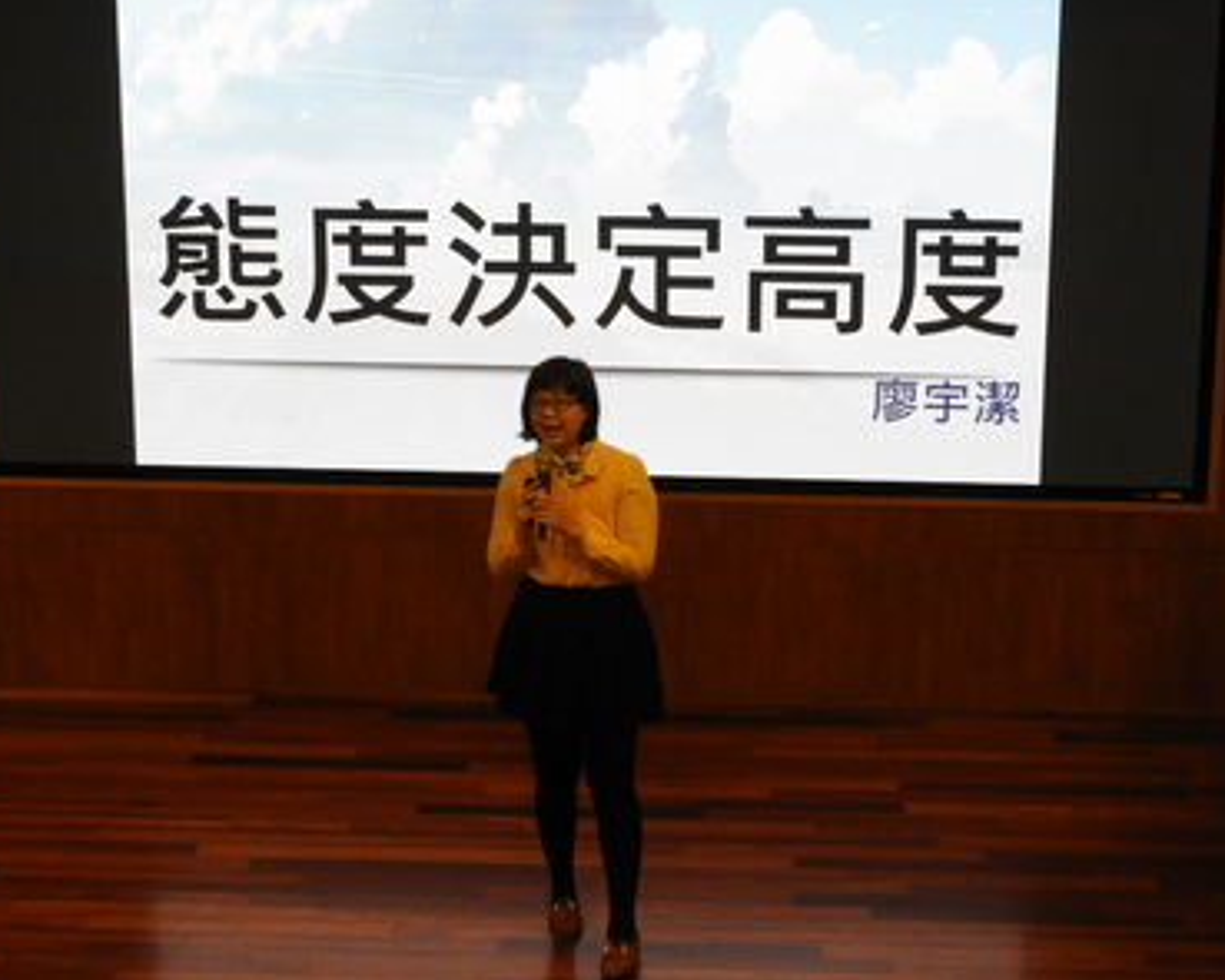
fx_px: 3262
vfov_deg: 17.1
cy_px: 488
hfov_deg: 21.3
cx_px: 621
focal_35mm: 90
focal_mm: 15.2
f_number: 4.5
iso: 800
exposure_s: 1/30
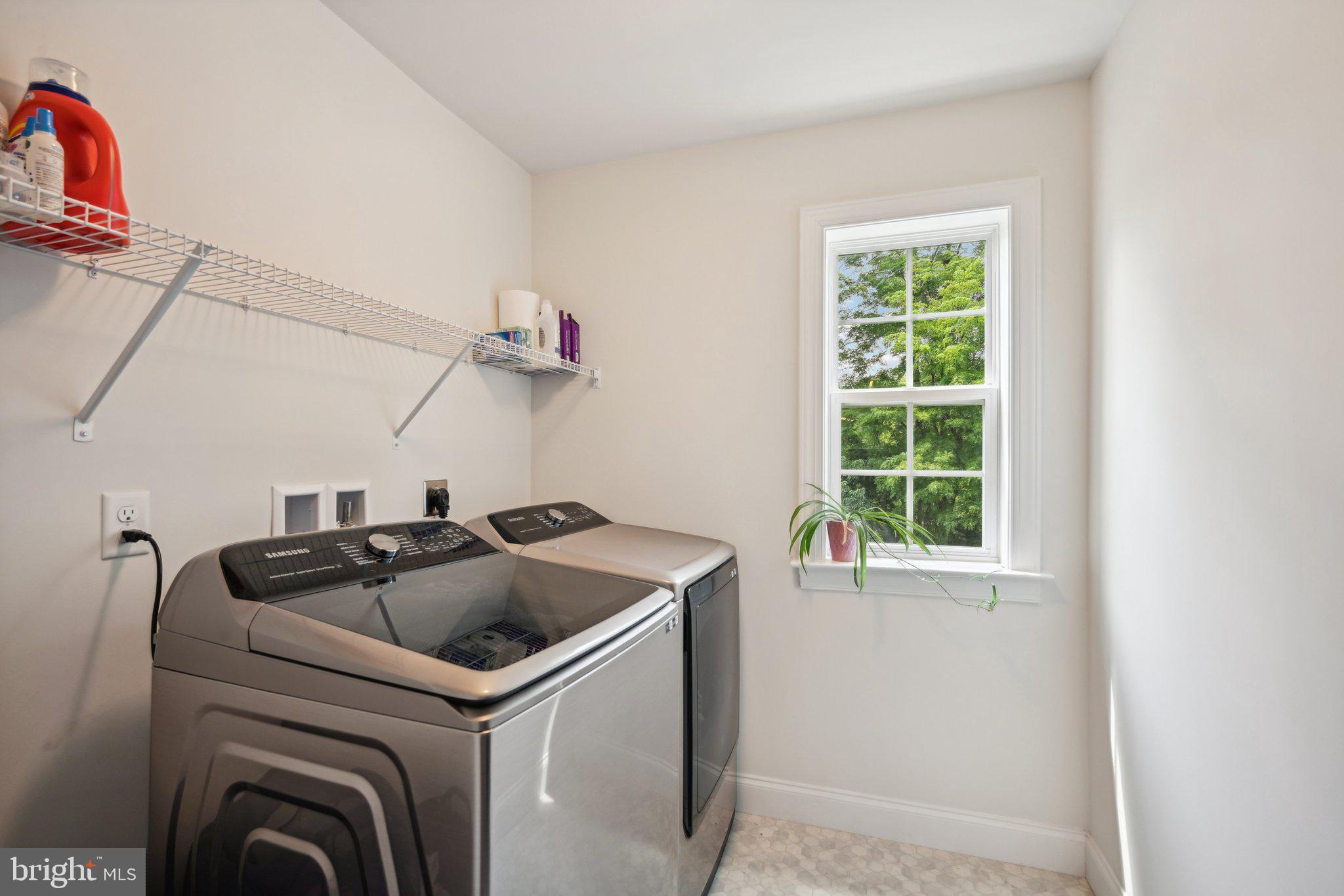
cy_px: 448
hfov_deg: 96.7
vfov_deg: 73.7
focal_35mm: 16
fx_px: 597
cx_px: 672
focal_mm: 16
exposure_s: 1/20
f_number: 8
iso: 400
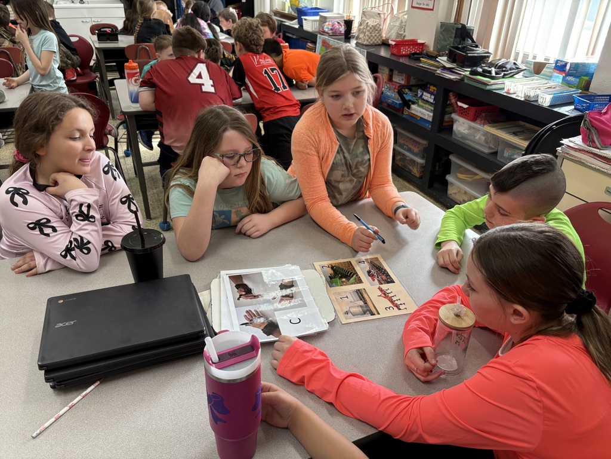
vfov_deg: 53.1
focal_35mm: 26
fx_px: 459
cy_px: 230
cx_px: 306
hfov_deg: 67.3
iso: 100
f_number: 1.6
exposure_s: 1/60
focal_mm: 5.96
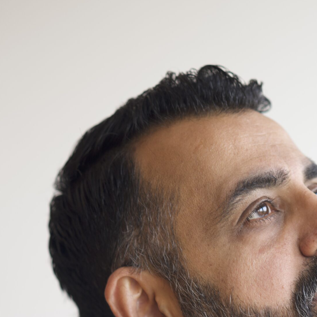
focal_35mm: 169
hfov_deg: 10.3
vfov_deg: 10.2
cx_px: 241
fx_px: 1751
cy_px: 360
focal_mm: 85
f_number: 2.8
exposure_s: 1/60
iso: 220
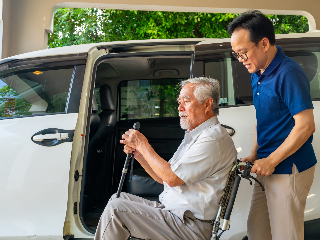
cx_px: 160
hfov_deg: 34.9
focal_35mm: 55
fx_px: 508
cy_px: 119
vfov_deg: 26.6
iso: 640
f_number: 5
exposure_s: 1/200
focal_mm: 50
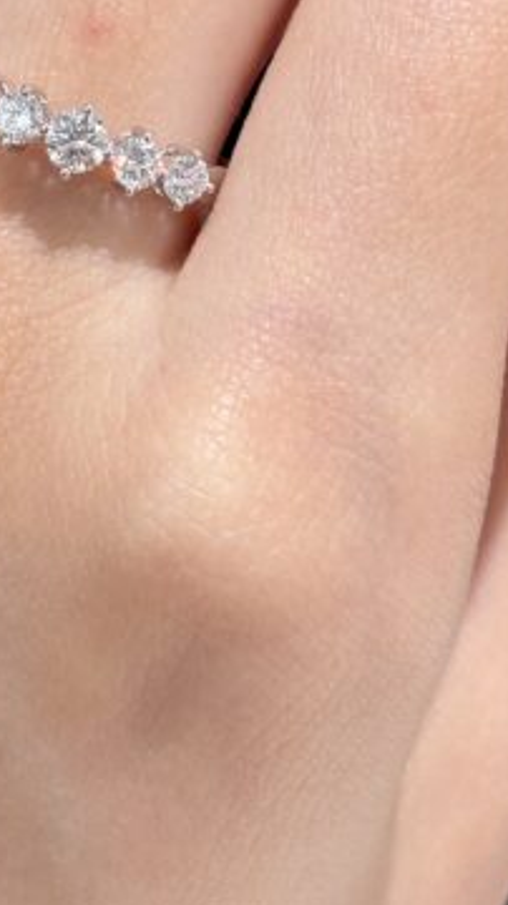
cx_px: 38
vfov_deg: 16.8
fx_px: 3023
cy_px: 75
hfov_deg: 9.6
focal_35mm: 126
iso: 25
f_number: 1.6
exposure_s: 1/100
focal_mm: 5.96
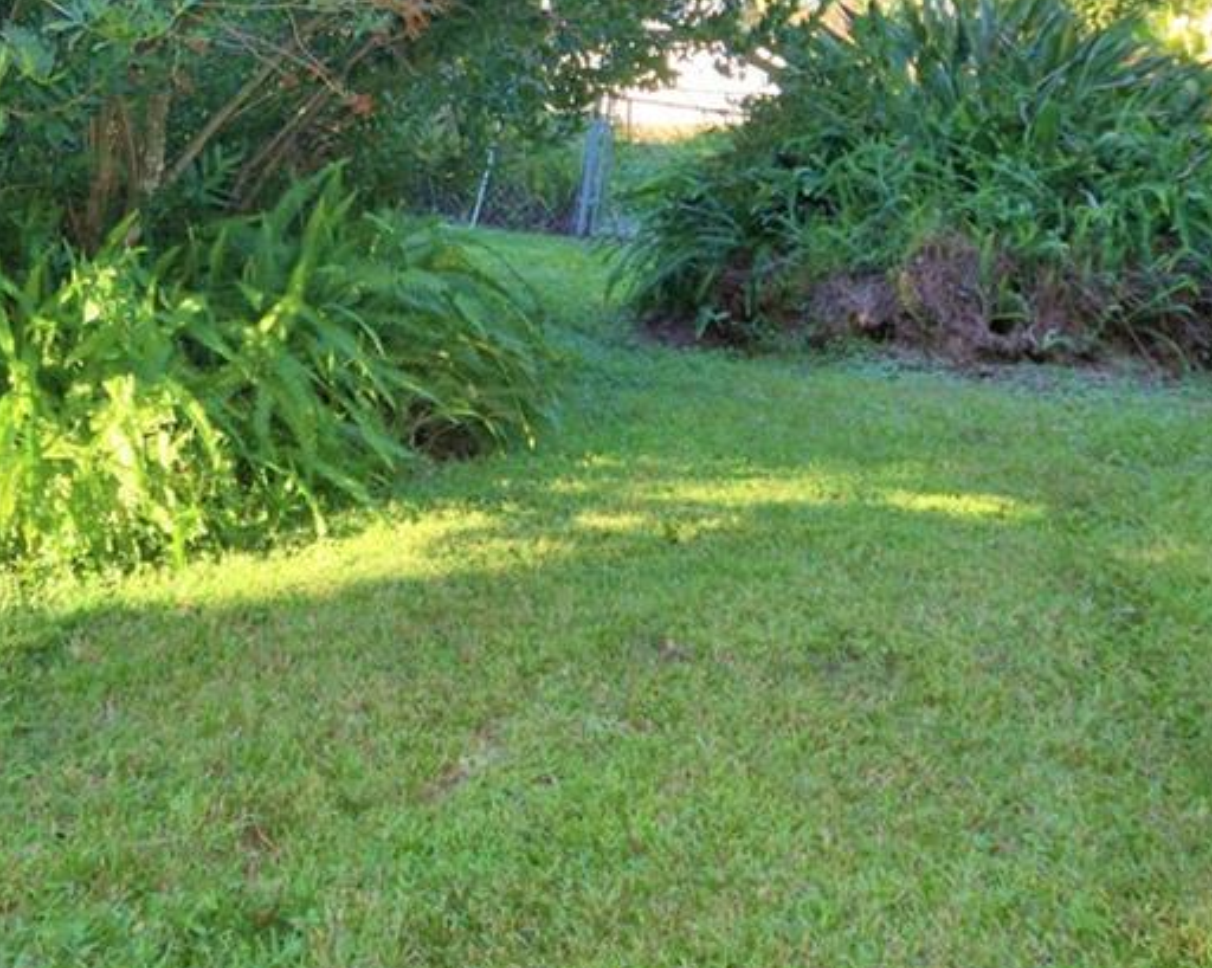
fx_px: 1577
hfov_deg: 39.1
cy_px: 31
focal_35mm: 44
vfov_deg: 31.8
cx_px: 128
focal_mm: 10
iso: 100
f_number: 4.5
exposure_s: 1/250
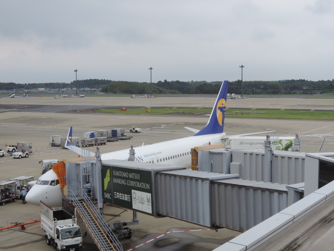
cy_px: 126
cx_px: 167
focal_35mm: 55
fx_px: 531
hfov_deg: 34.9
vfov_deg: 26.6
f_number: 3.7
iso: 80
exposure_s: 1/100
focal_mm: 9.8
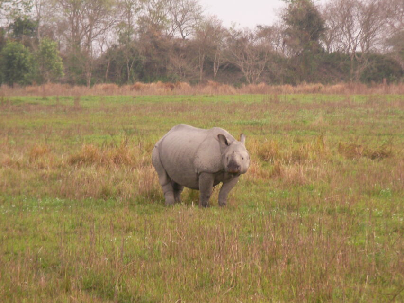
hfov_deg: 9.6
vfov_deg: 7.2
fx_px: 2405
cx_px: 202
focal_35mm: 206
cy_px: 152
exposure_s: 1/56.1
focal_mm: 31.5
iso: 100
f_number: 4.7
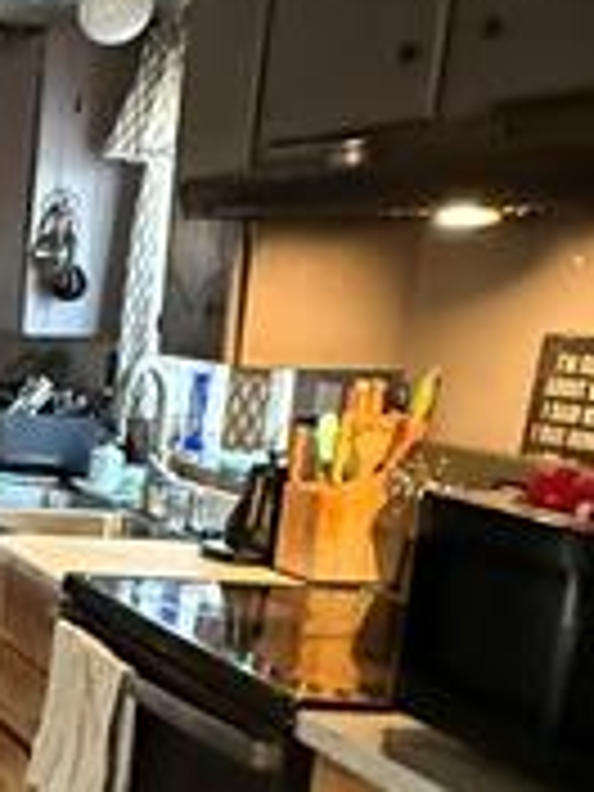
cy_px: 508
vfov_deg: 31.5
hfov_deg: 17.3
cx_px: -594
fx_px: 1396
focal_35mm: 61
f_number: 2.2
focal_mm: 2.22
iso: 1600
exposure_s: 1/30
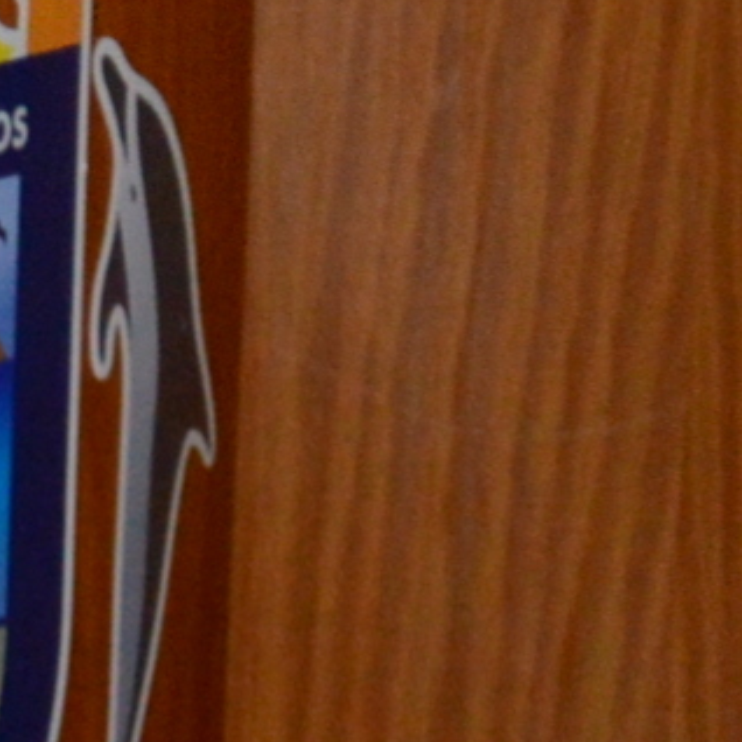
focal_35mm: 663
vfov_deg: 2.6
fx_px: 16079
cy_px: -761
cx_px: -2058
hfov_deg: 2.6
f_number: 5.6
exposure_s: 1/60
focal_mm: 55
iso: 900
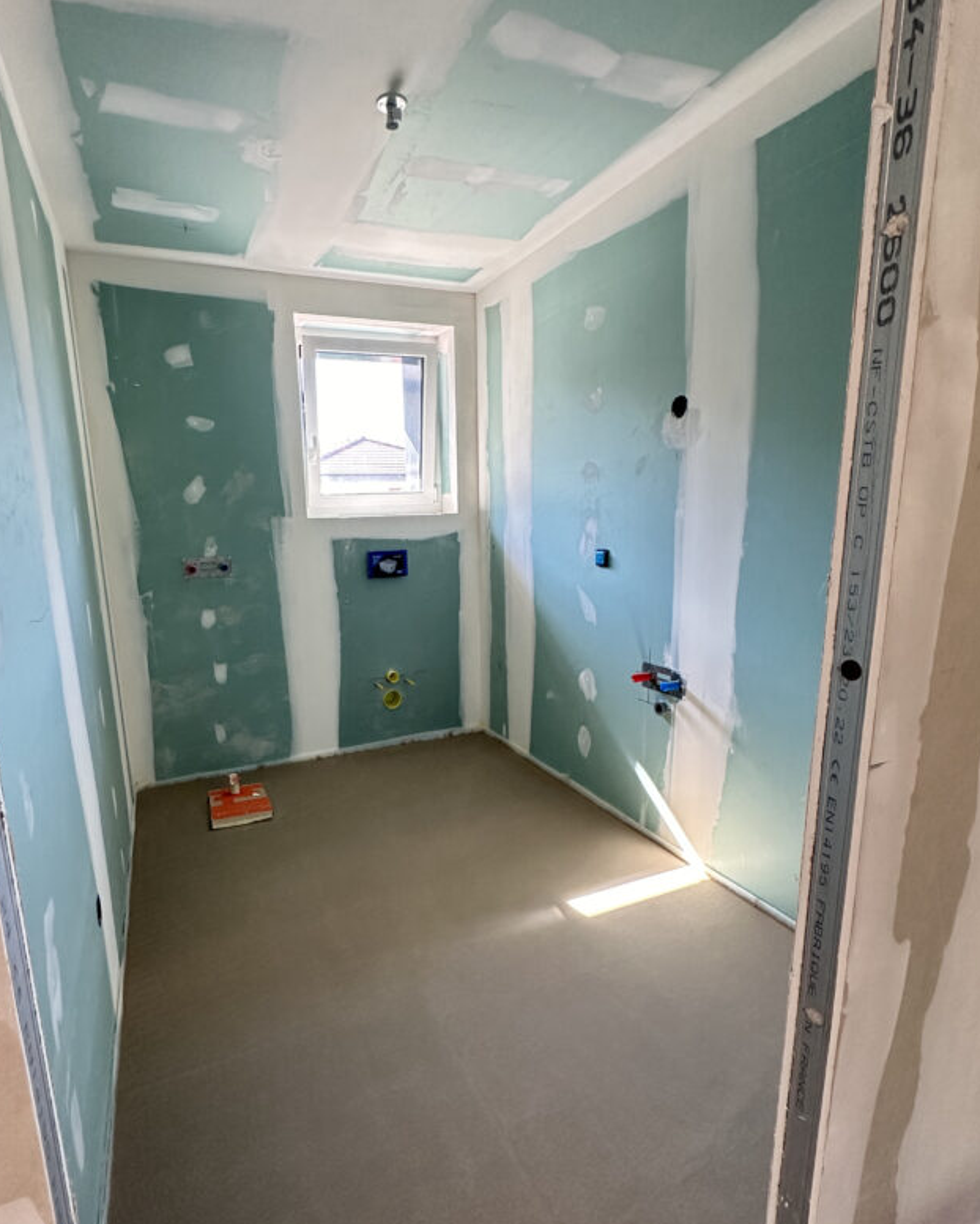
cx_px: 421
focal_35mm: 18
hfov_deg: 73.4
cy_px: 643
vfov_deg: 86.3
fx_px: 652
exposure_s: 1/99
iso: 250
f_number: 2.2
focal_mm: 2.22
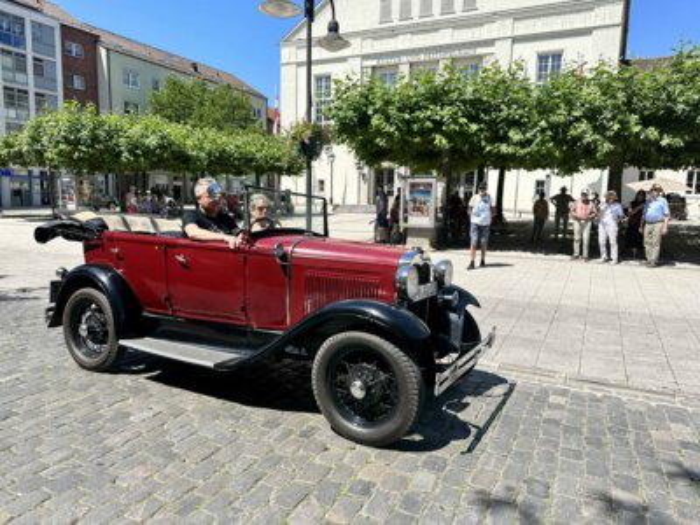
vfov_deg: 56.8
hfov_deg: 71.6
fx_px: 485
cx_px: 350
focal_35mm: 24
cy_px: 262
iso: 80
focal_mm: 6.86
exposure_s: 1/4545
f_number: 1.78
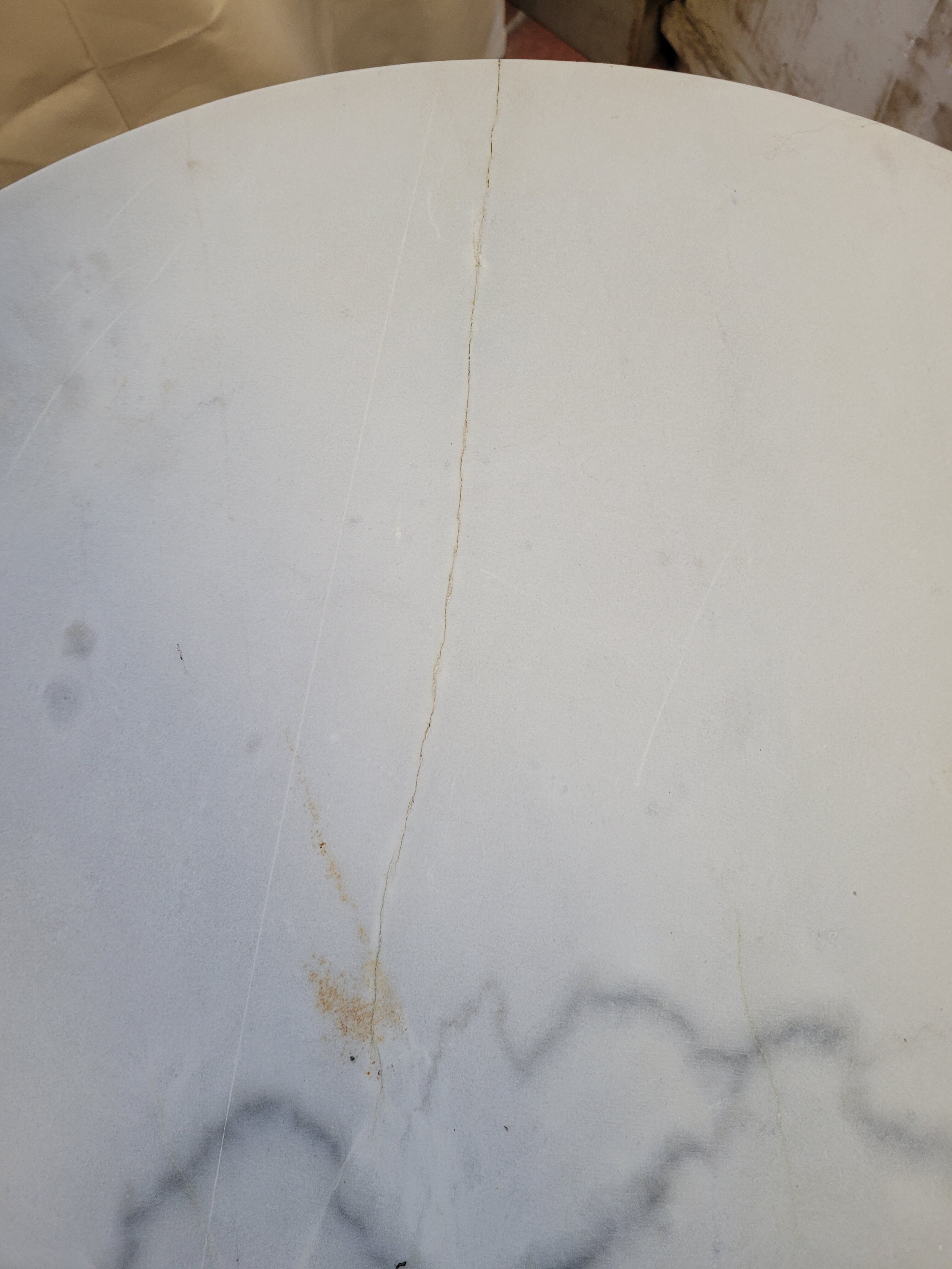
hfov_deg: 53.1
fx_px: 953
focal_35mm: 26
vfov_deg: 67.3
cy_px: 634
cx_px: 476
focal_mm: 5.4
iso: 200
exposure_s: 1/50
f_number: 1.8
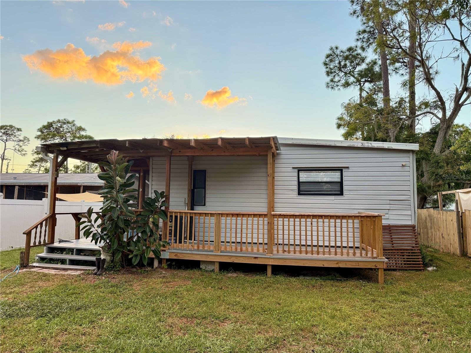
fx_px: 327
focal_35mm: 24
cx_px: 236
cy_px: 176
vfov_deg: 56.8
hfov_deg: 71.6
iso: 200
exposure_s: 1/164
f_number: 1.78
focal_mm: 6.76
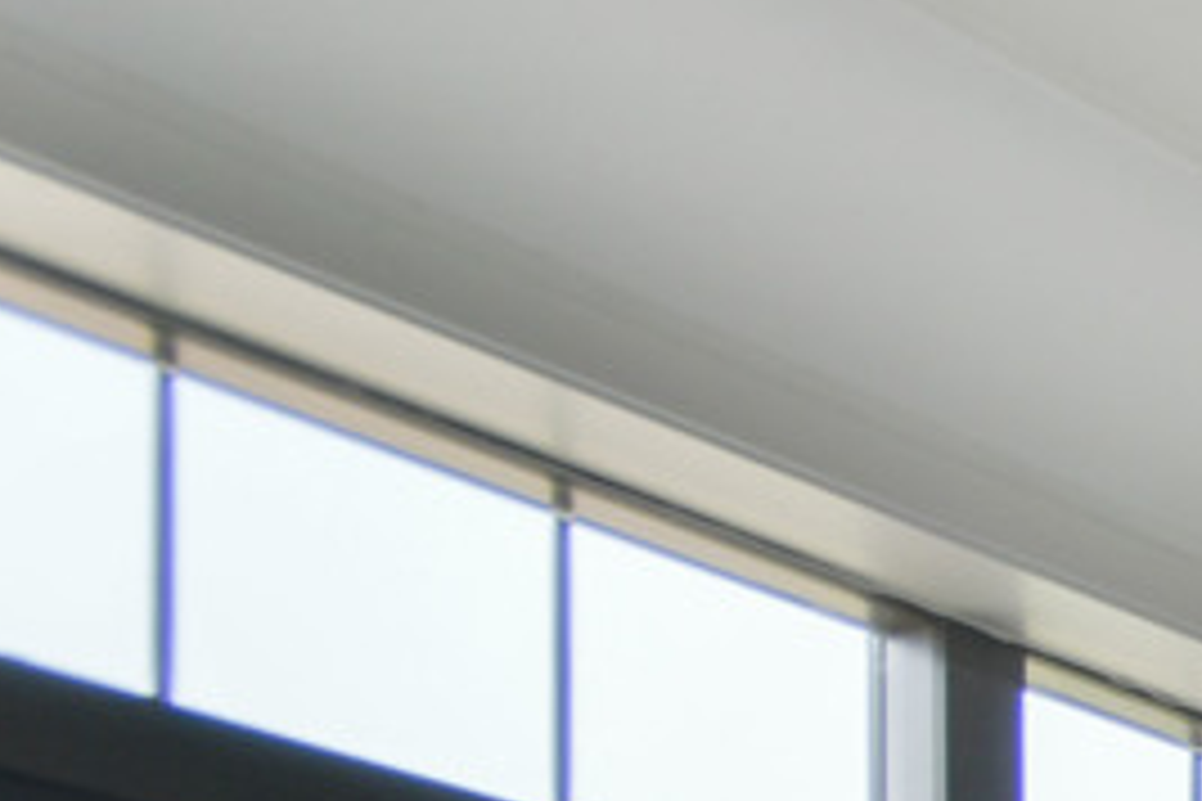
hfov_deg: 13.1
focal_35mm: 91
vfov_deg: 12.3
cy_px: 1854
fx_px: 3038
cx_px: 3214
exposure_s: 1/40
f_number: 4.5
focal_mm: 10
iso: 125
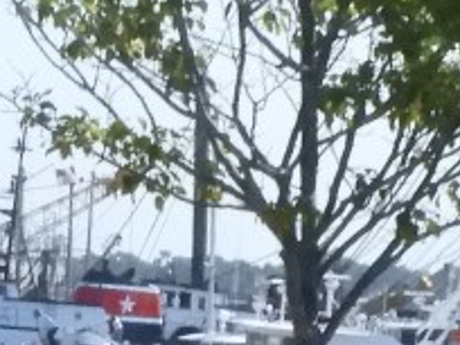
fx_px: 5621
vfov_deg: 3.5
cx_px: -309
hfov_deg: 4.6
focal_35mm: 423
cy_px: 552
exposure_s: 1/3200
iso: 1600
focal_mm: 10.7
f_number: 7.6
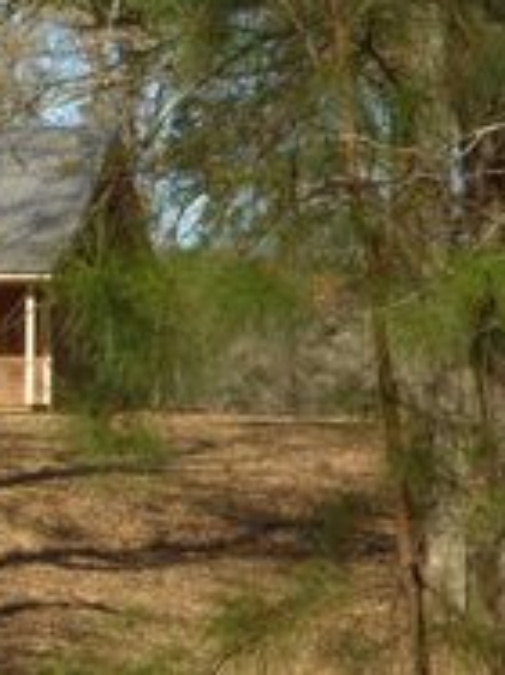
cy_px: 374
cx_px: -361
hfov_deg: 6.9
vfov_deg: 9.5
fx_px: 4070
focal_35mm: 209
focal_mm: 13.94
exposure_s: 1/320
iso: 100
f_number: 6.3
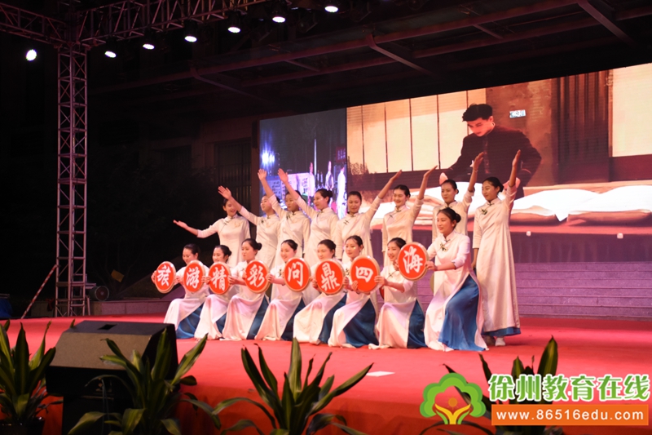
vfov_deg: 28.1
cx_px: 326
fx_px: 869
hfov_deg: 41.1
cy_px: 218
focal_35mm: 48
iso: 1100
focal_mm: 32
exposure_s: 1/160
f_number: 4
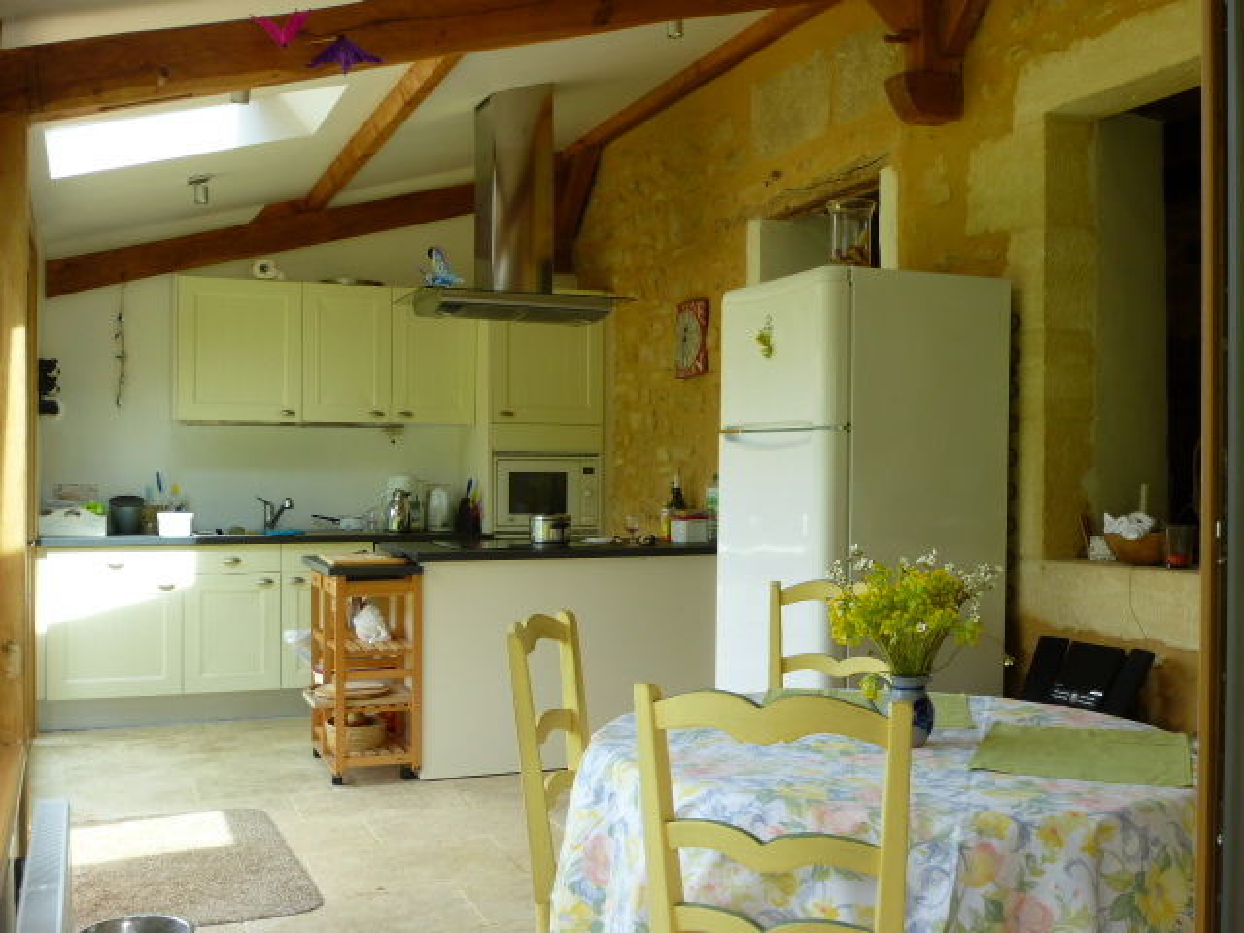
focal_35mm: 37
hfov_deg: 50.1
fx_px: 1330
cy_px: 466
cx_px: 622
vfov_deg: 38.7
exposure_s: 1/60
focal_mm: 6.4
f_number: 3.7
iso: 100
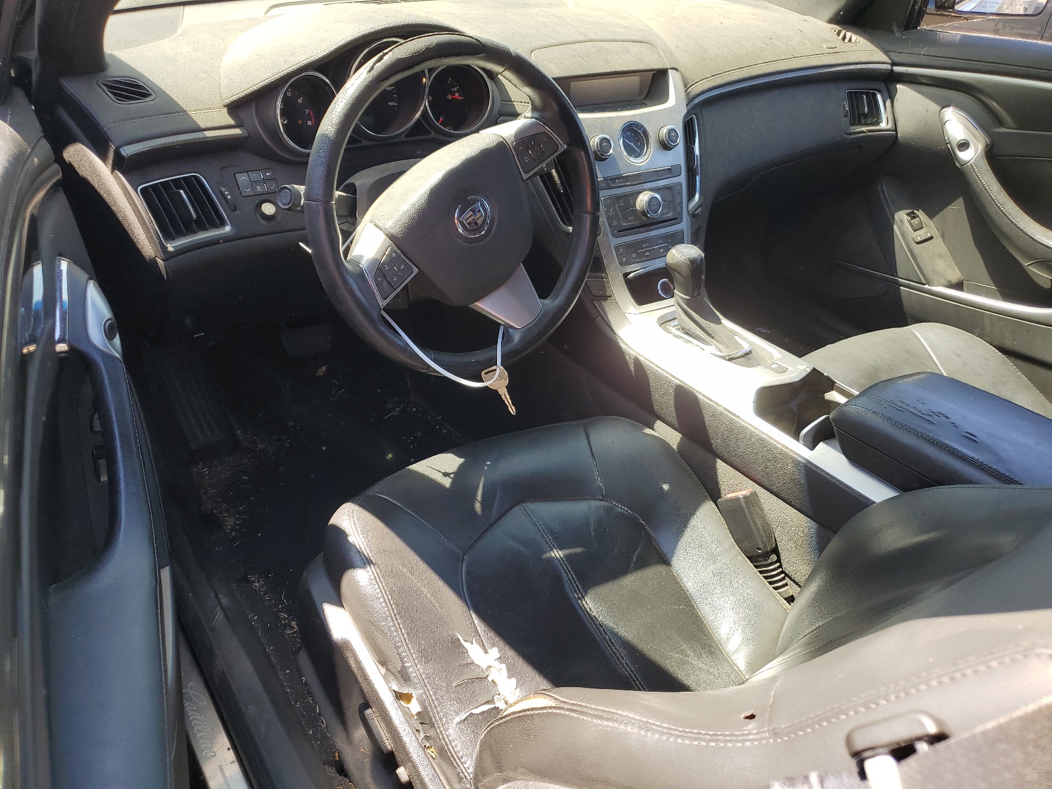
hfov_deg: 67.3
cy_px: 394
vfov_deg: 53.1
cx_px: 526
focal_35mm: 26
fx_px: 790
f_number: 1.5
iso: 50
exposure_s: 1/370
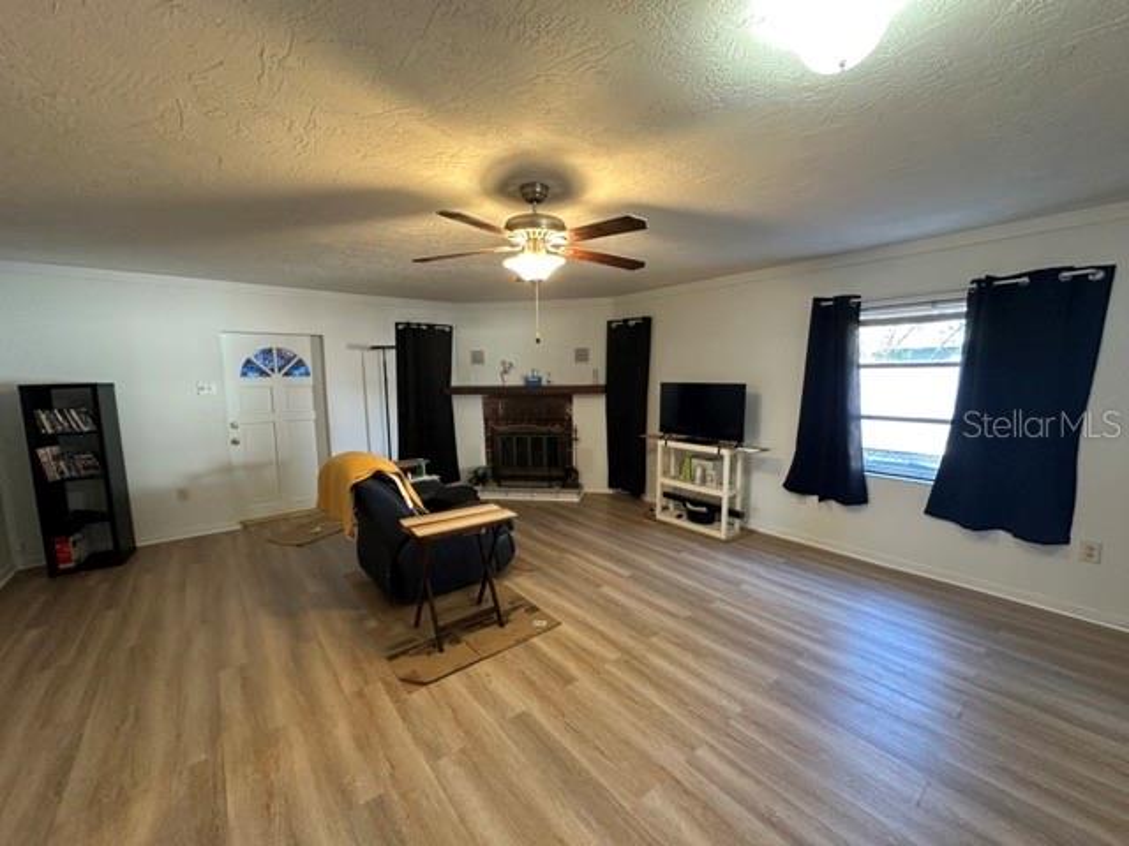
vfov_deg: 85.7
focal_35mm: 14
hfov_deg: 102.1
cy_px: 423
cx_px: 564
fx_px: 457
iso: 500
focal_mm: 2.22
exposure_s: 1/60
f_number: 2.2
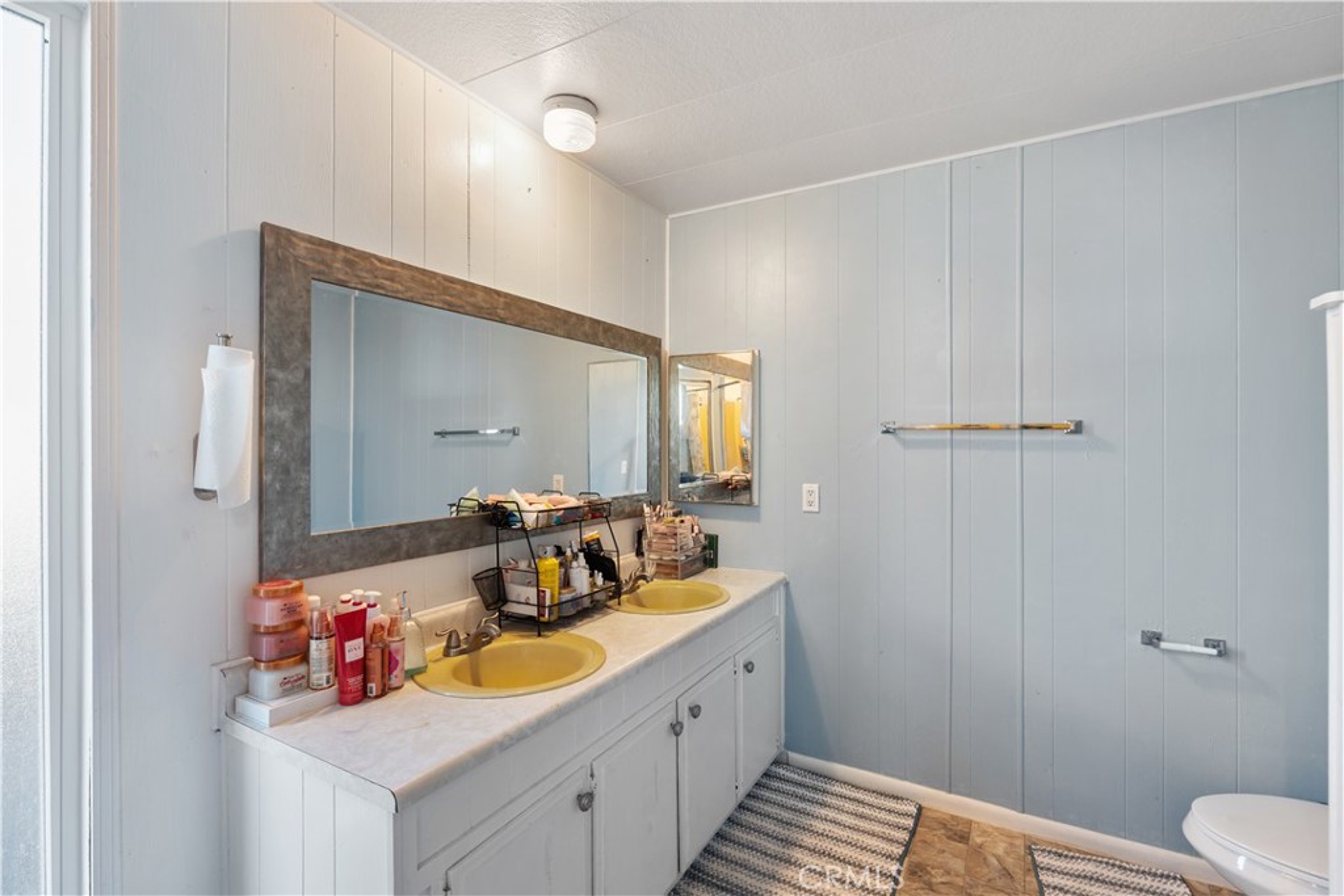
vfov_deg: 73.8
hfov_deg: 96.7
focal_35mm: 16
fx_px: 597
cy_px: 448
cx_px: 672
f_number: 7.1
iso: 250
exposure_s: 1/4
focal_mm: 16
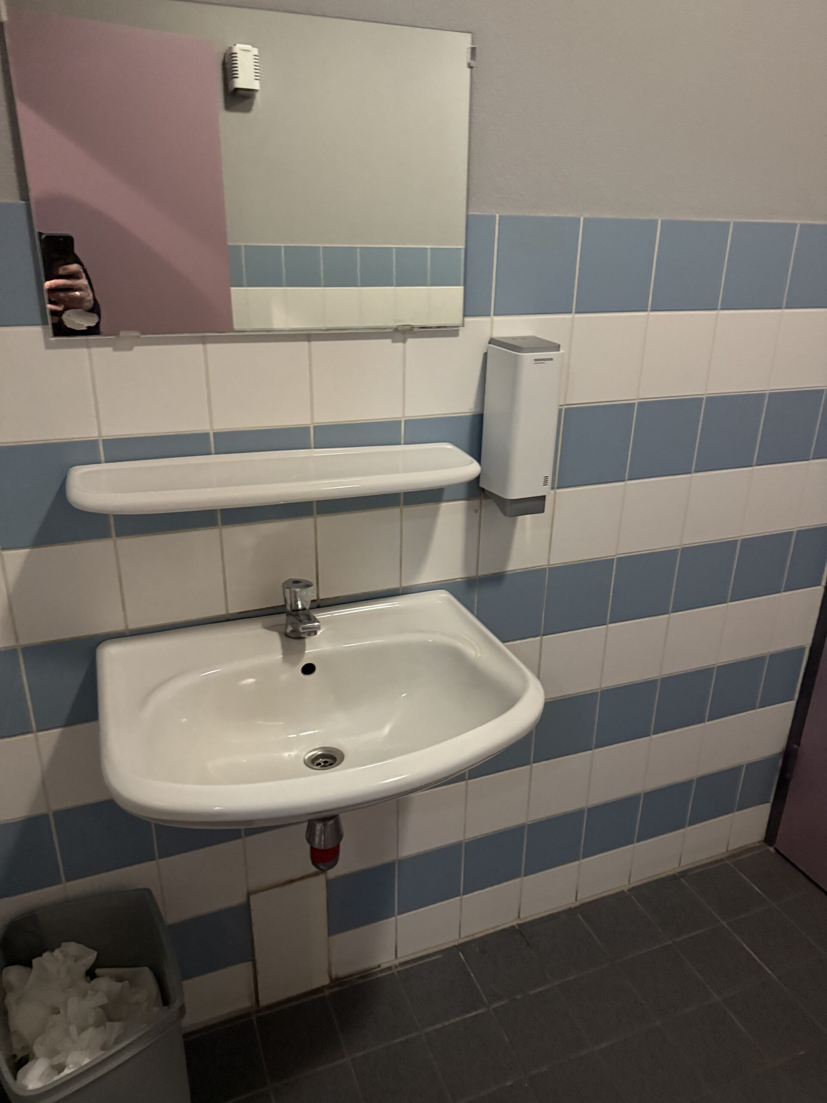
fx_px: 765
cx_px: 414
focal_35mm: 24
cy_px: 552
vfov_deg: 71.6
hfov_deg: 56.8
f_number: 1.78
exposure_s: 1/33
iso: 1000
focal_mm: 6.76
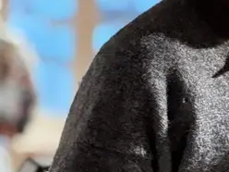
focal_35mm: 580
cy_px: 121
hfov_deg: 3.4
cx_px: 458
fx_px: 3837
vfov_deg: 2.6
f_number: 2.8
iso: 800
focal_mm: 15.66
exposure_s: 1/33
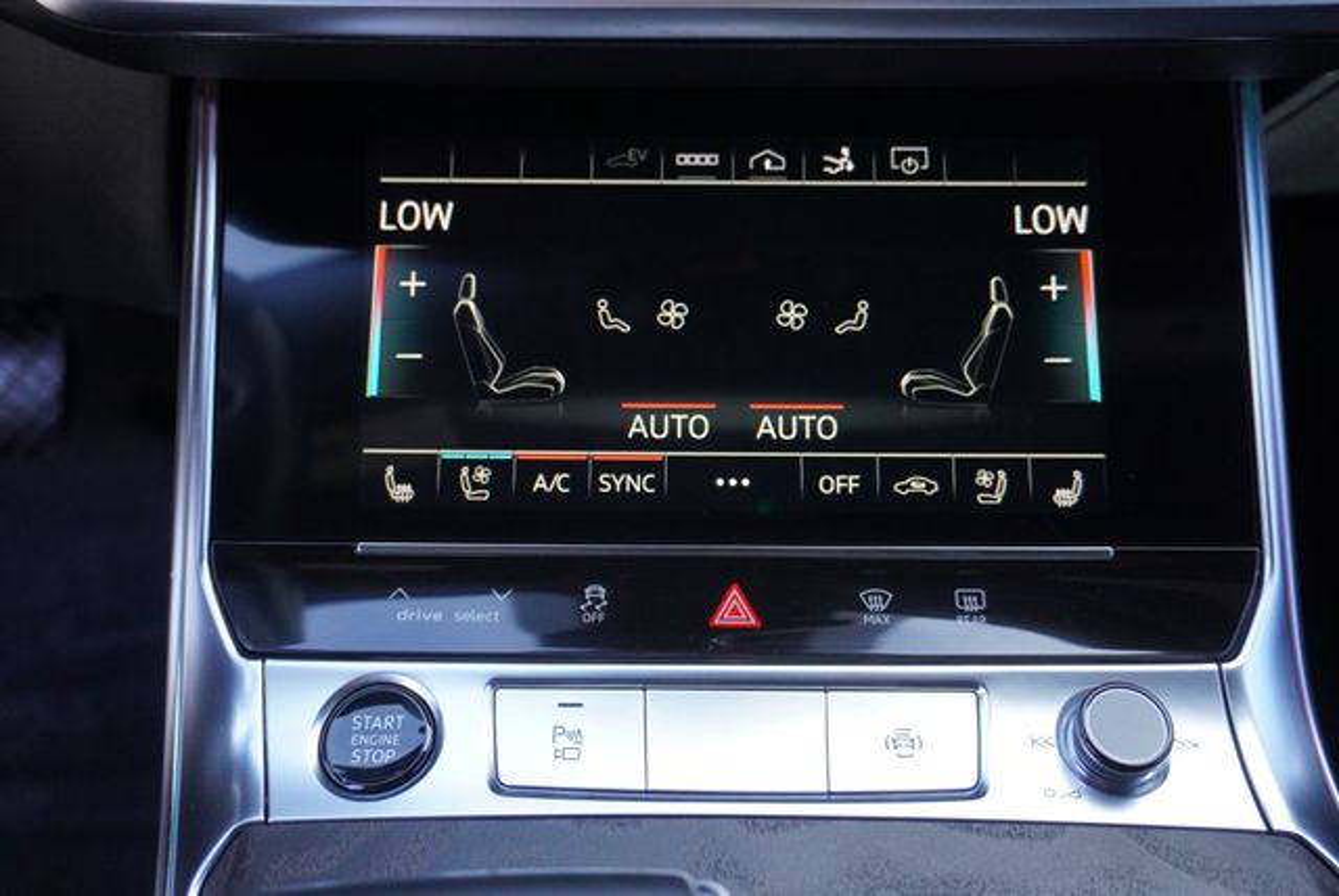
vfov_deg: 40.0
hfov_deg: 57.2
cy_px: 448
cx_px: 670
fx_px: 1229
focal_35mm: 33
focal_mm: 22
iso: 2500
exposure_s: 1/800
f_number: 4
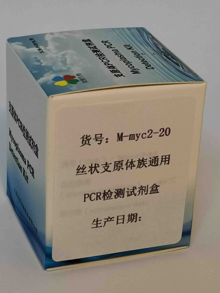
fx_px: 822
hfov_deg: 15.2
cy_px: 146
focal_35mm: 97
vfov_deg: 20.2
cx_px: 110
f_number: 1.8
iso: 125
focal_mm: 4.75
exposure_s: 1/100
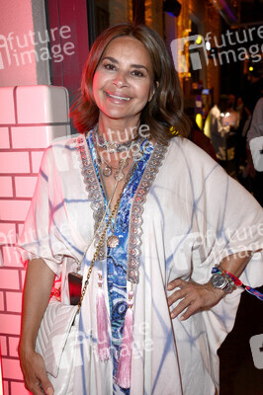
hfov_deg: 29.8
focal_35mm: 45
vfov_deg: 43.6
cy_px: 198
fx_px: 494
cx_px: 132
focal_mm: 45
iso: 2500
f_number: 5.6
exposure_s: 1/125
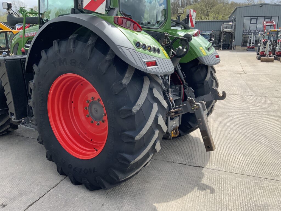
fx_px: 235
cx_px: 140
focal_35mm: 29
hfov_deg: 61.7
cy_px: 106
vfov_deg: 48.2
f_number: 1.8
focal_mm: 3
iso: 16
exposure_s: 1/944
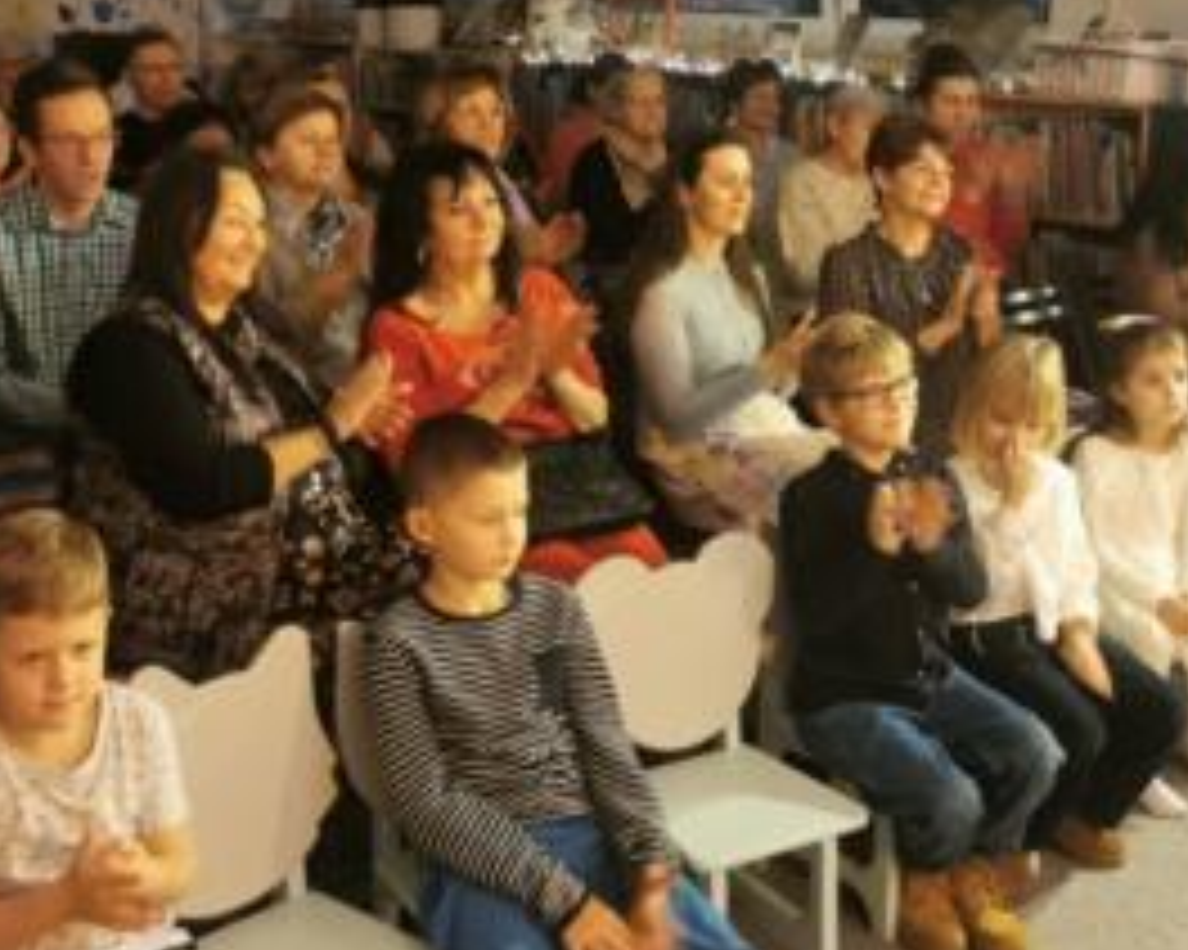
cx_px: 639
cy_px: 254
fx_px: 1757
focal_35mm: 50
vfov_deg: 29.8
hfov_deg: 37.3
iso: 640
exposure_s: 1/25
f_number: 1.6
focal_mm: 5.56
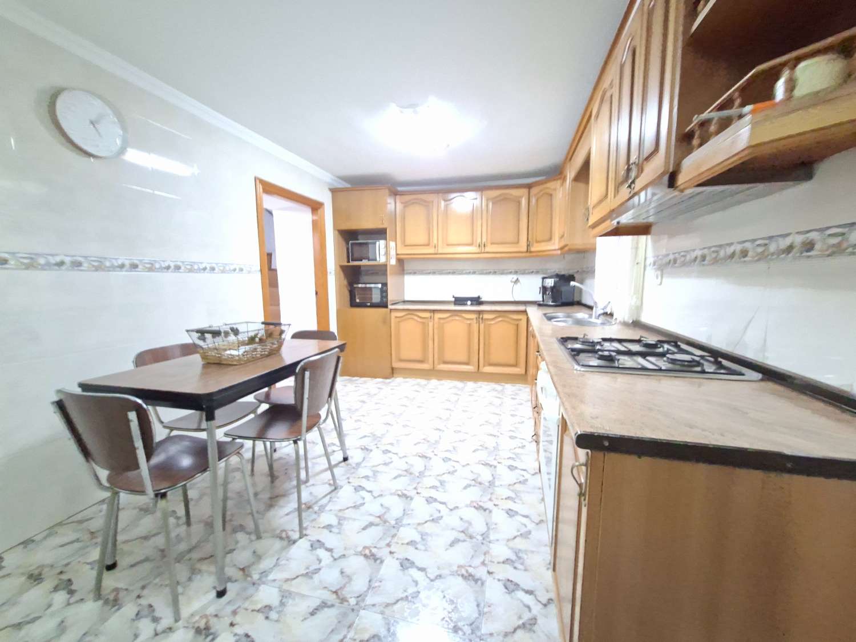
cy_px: 321
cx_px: 428
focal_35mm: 13
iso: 640
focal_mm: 1.74
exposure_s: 1/13
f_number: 2.2
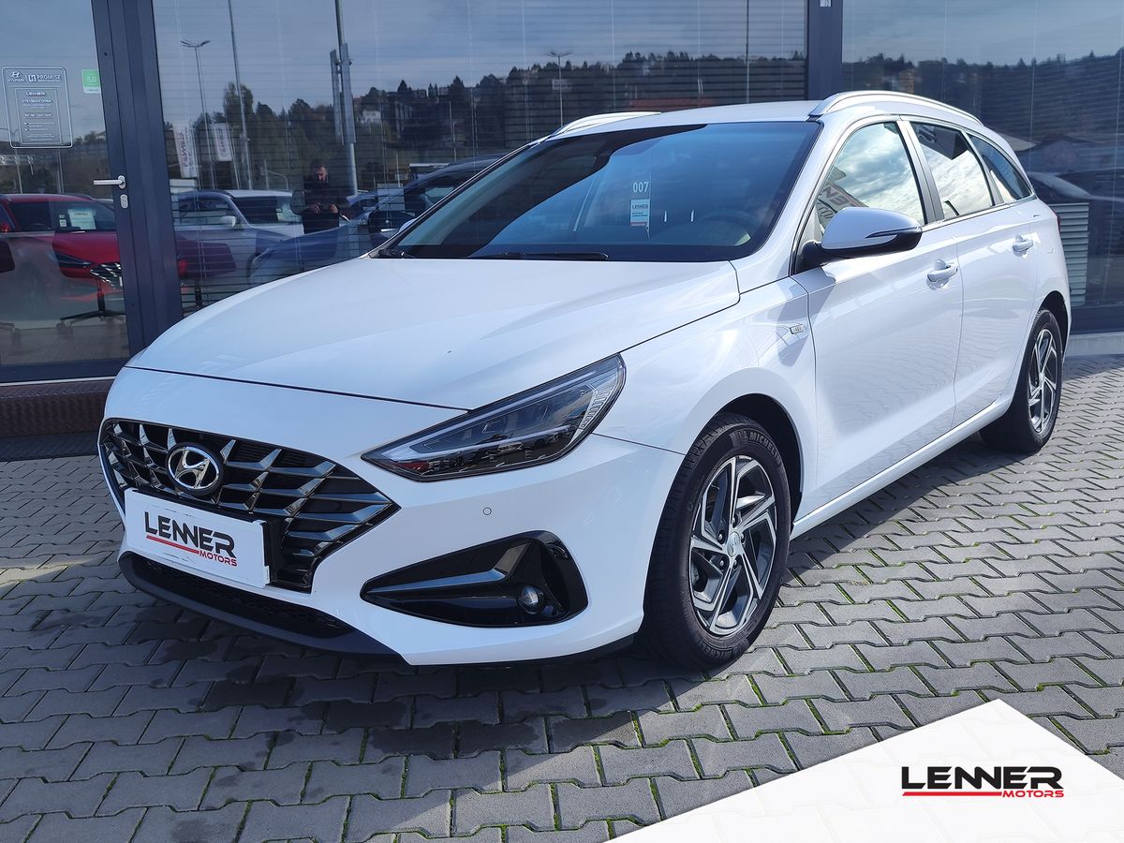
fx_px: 747
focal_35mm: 23
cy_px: 422
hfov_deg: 73.9
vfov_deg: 58.9
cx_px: 562
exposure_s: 1/594
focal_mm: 7.01
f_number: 1.69
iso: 50
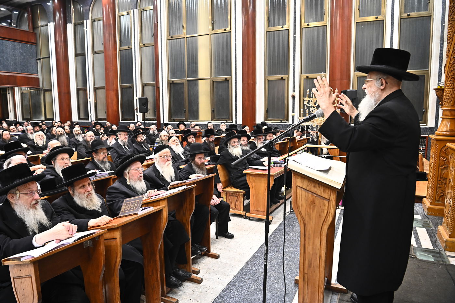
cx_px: 228
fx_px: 303
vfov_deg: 53.1
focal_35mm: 24
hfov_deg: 73.8
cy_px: 152
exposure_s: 1/200
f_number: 4.5
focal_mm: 24
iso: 2500
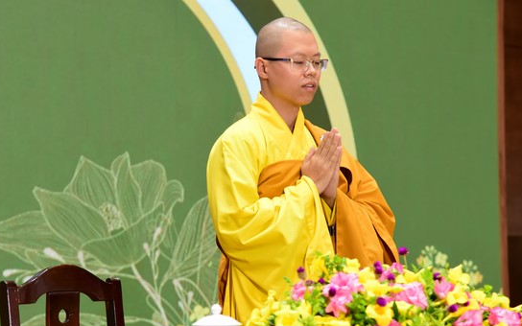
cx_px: 242
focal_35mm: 128
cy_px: 147
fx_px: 1821
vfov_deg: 10.2
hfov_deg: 16.3
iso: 1600
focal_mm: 105
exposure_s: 1/50
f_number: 5.6
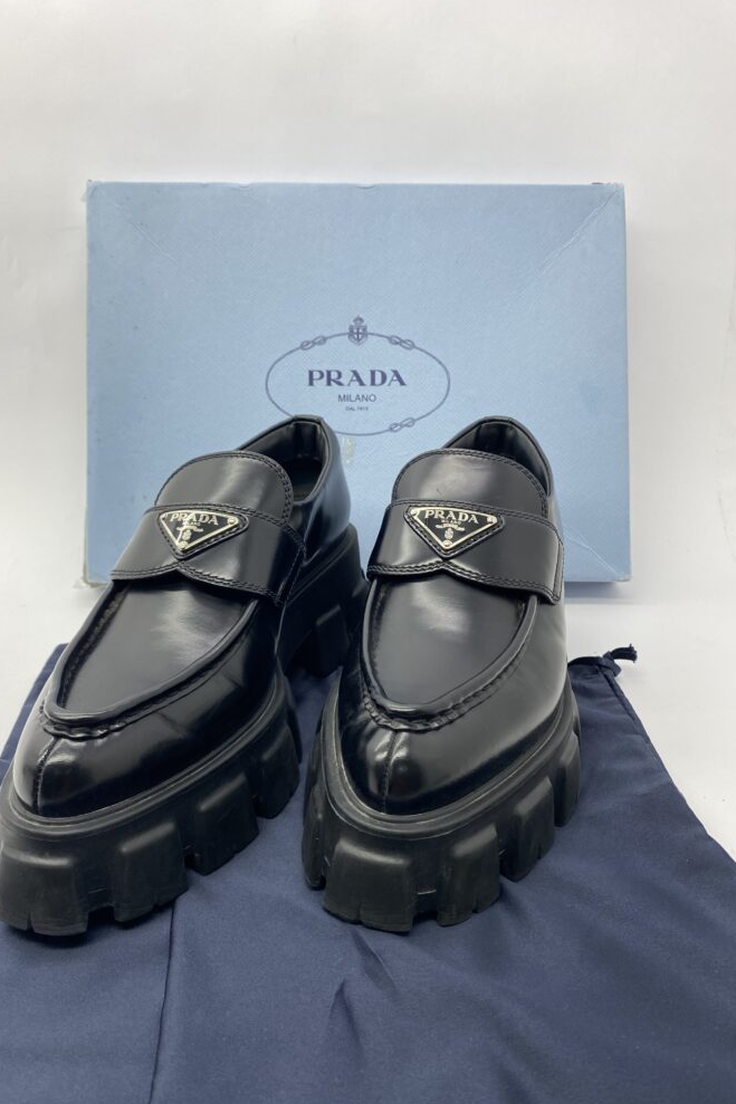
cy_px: 563
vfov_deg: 65.5
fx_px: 859
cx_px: 329
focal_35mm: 28
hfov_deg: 46.3
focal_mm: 4.25
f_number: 1.8
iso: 40
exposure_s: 1/100
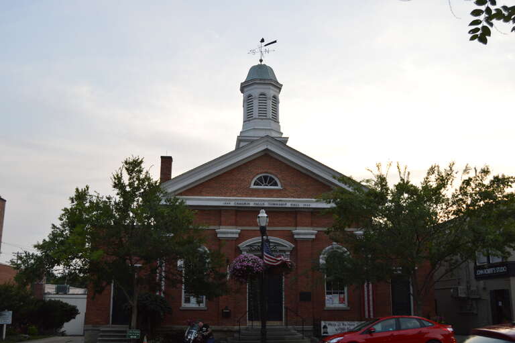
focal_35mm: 36
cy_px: 172
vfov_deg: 36.8
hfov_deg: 53.2
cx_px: 258
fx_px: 515
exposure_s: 1/100
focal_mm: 24
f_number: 5
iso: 400
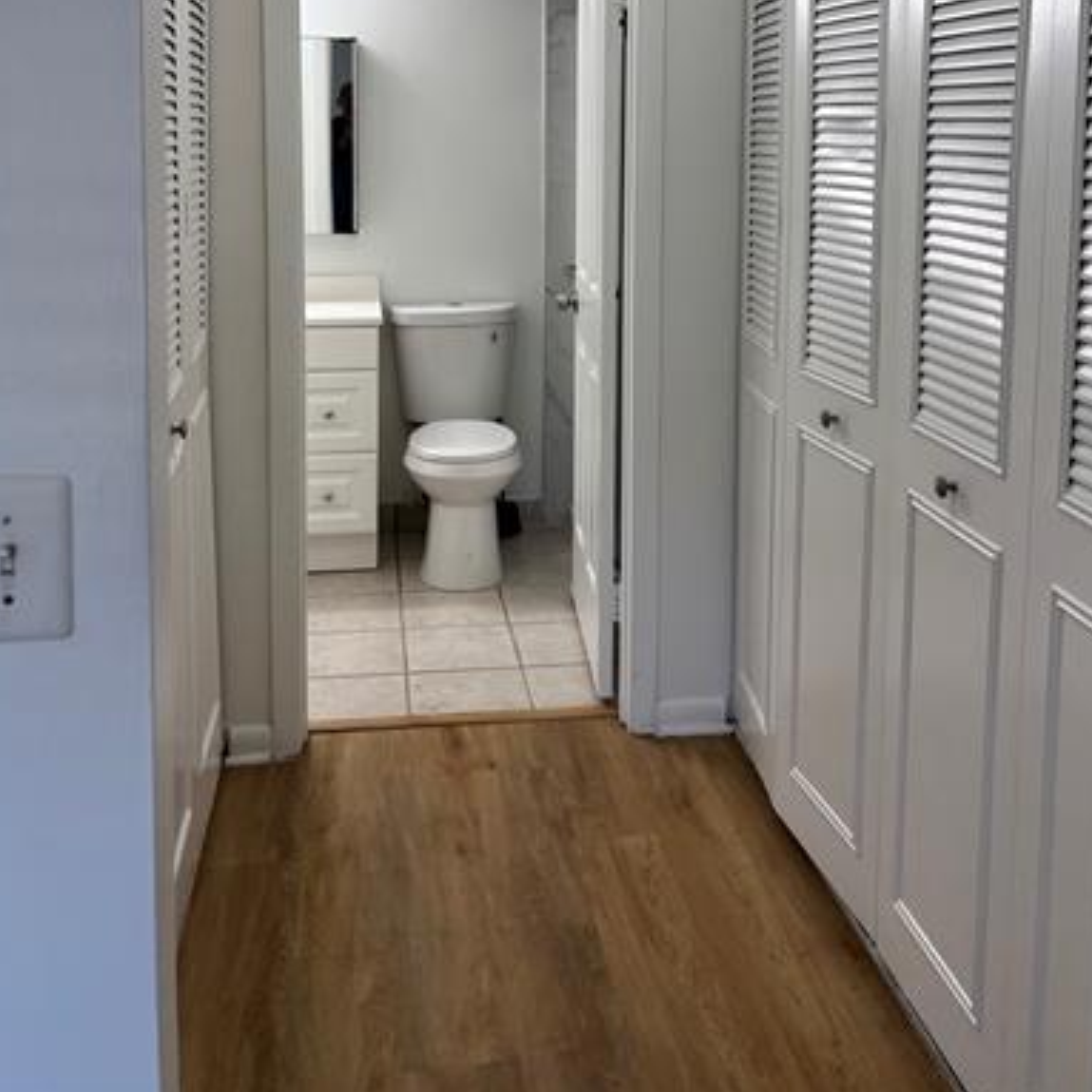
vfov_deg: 44.2
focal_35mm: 36
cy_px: 245
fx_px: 1285
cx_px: 607
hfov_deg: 46.0
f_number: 1.6
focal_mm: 5.96
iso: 80
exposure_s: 1/120
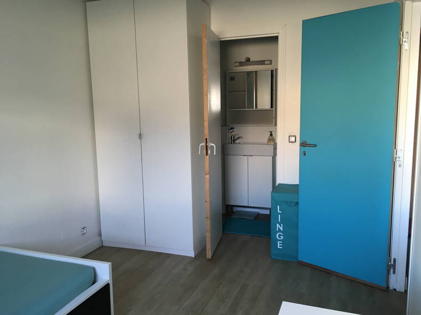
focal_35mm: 29
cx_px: 210
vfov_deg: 48.2
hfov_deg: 61.7
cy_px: 158
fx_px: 353
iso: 80
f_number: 2.2
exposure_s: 1/33
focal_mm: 4.15
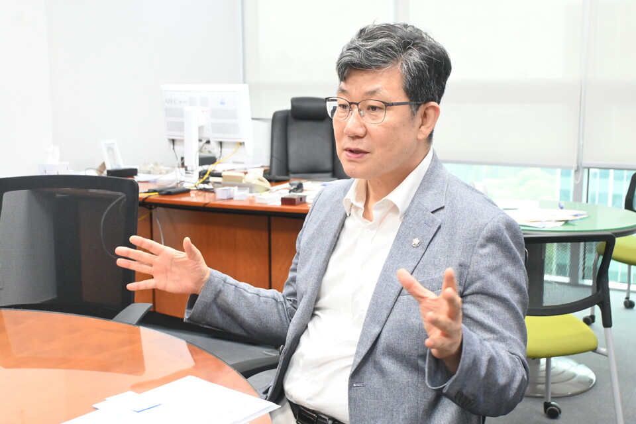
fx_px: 742
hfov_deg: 46.4
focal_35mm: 42
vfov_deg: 31.9
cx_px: 318
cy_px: 212
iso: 3200
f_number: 4.5
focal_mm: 28
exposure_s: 1/125
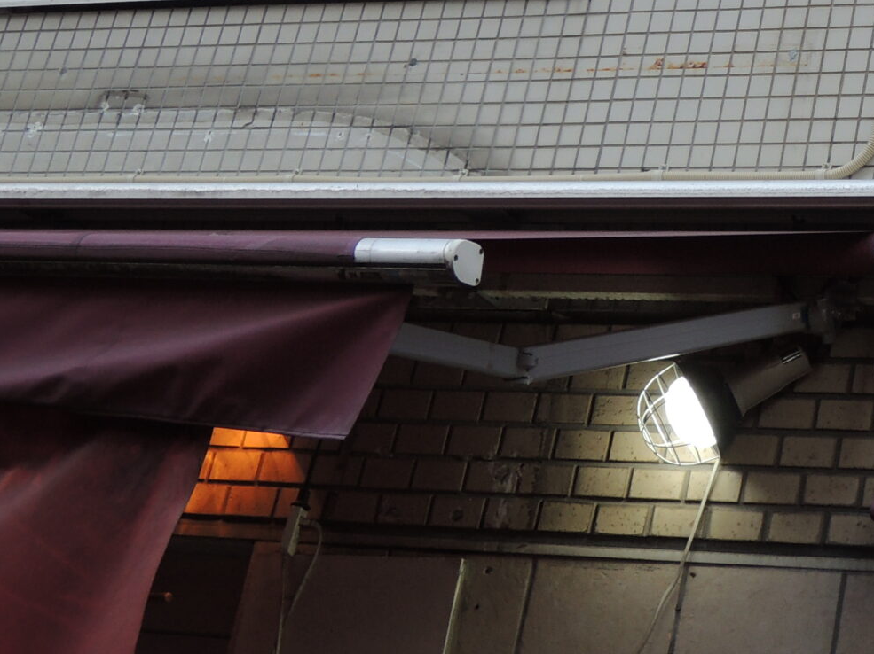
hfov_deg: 20.1
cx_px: 1077
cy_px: 44
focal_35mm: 91
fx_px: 2297
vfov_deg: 16.0
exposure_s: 1/250
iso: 100
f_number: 3.2
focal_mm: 6.3
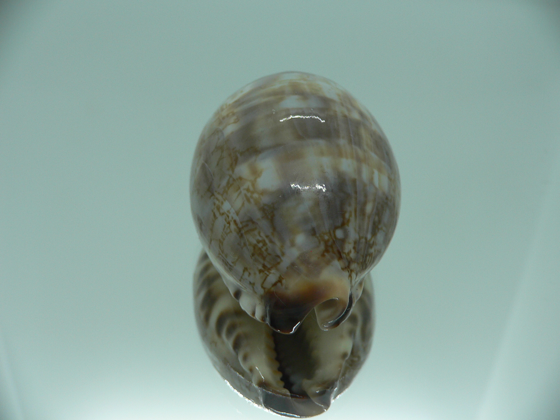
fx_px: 566
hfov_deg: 52.6
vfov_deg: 40.7
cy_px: 210
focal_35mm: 35
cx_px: 280
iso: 80
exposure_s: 1/60
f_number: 2.8
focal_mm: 4.6
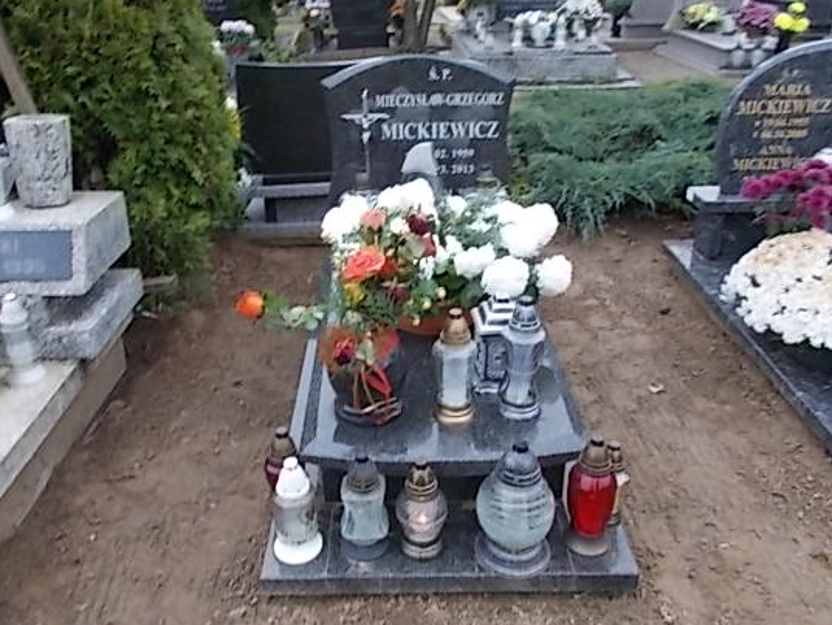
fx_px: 745
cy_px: 281
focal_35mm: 31
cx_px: 395
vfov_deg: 45.4
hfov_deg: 58.3
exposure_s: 1/25
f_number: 3.2
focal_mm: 4.6
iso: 80
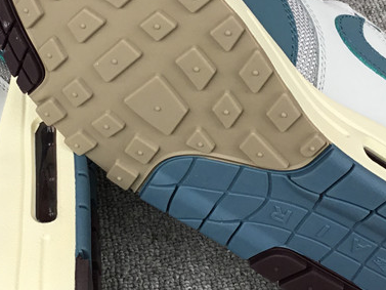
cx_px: 153
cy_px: 87
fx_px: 825
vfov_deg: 19.8
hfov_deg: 26.3
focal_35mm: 74
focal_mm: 3.3
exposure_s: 1/100
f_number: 2.4
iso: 40
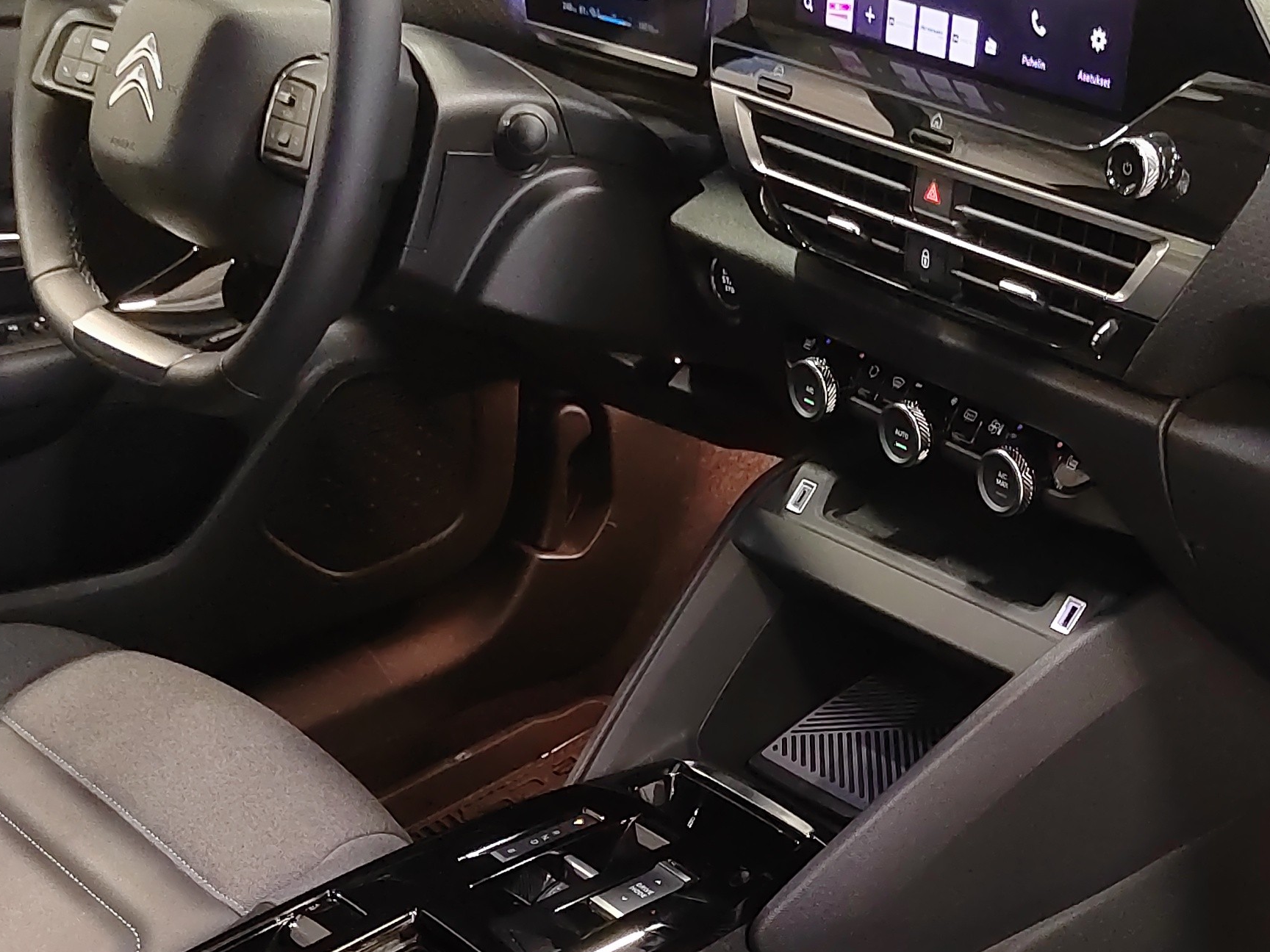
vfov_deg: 23.9
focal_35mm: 61
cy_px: 663
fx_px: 2238
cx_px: 909
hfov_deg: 31.3
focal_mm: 5.52
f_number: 1.9
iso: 2888
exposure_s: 1/50
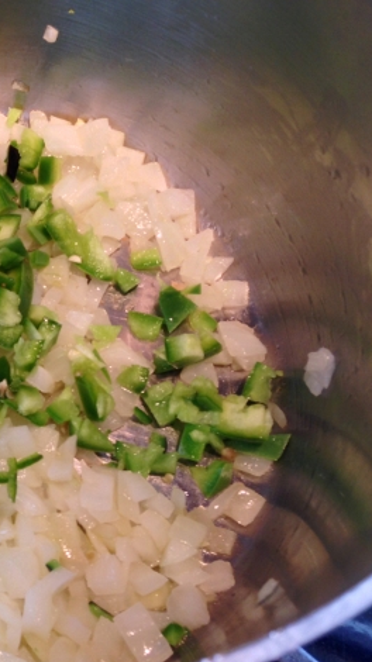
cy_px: 337
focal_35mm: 49
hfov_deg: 22.8
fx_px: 860
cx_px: -52
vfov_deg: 42.1
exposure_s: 1/30
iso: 50
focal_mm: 4.12
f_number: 2.4
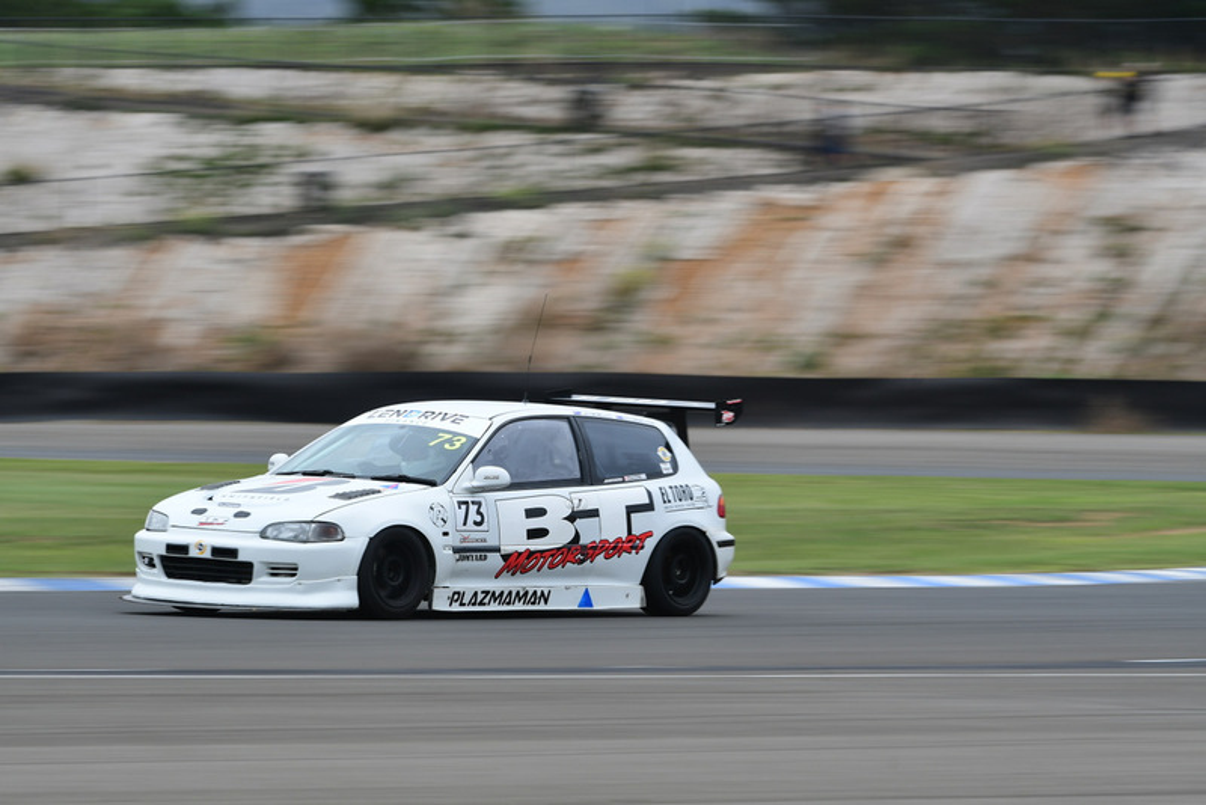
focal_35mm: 300
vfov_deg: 4.6
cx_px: 603
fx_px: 10053
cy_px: 402
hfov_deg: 6.9
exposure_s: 1/80
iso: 100
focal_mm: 200
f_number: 10
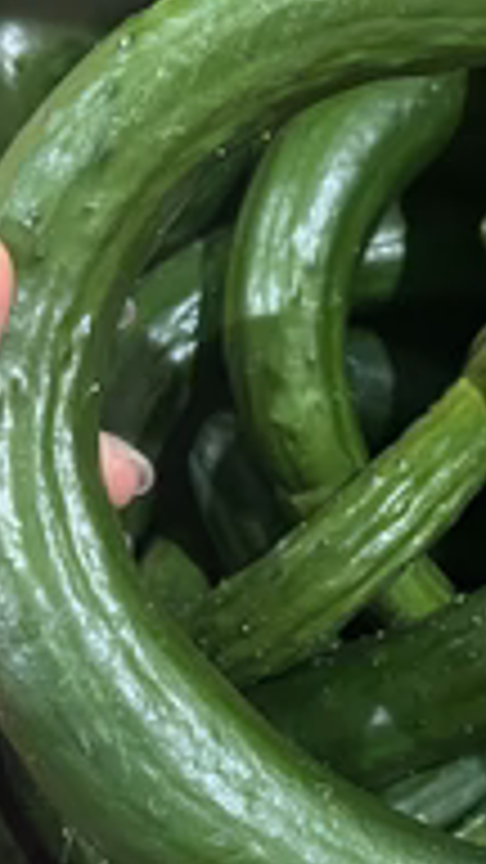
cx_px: 333
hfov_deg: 20.3
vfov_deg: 35.4
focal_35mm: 59
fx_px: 1352
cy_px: 450
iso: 500
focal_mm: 5.1
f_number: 1.6
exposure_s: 1/25
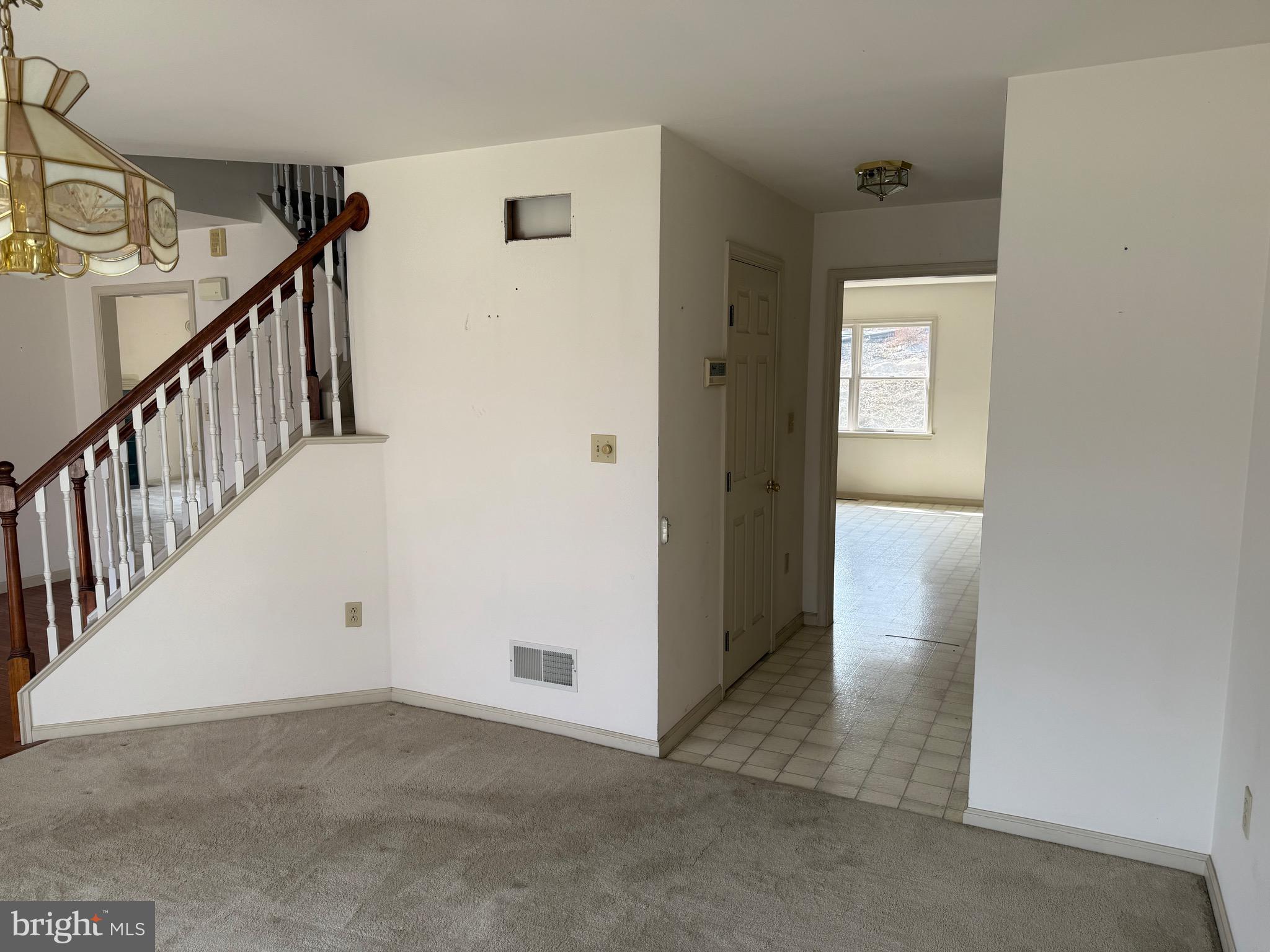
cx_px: 635
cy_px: 476
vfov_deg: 56.8
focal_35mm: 24
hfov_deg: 71.6
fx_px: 881
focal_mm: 6.76
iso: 80
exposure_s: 1/243
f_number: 1.78
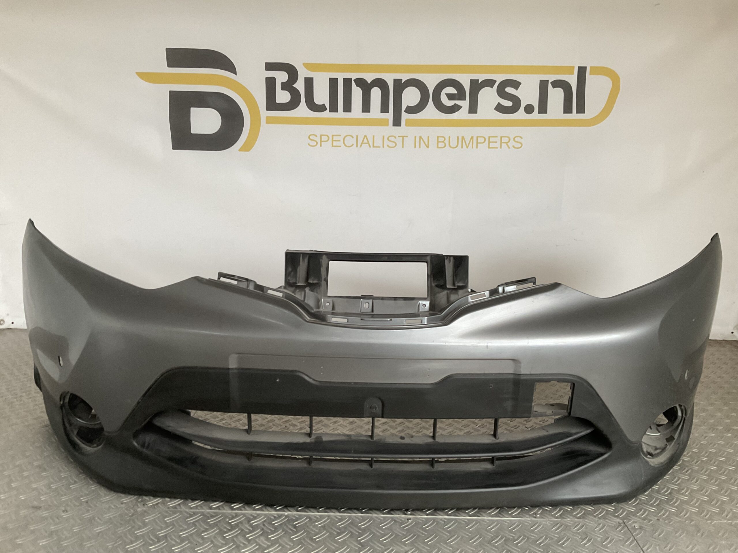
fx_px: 618
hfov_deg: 61.7
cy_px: 276
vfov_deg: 48.2
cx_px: 369
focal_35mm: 29
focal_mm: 3
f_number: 1.8
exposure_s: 1/50
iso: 160
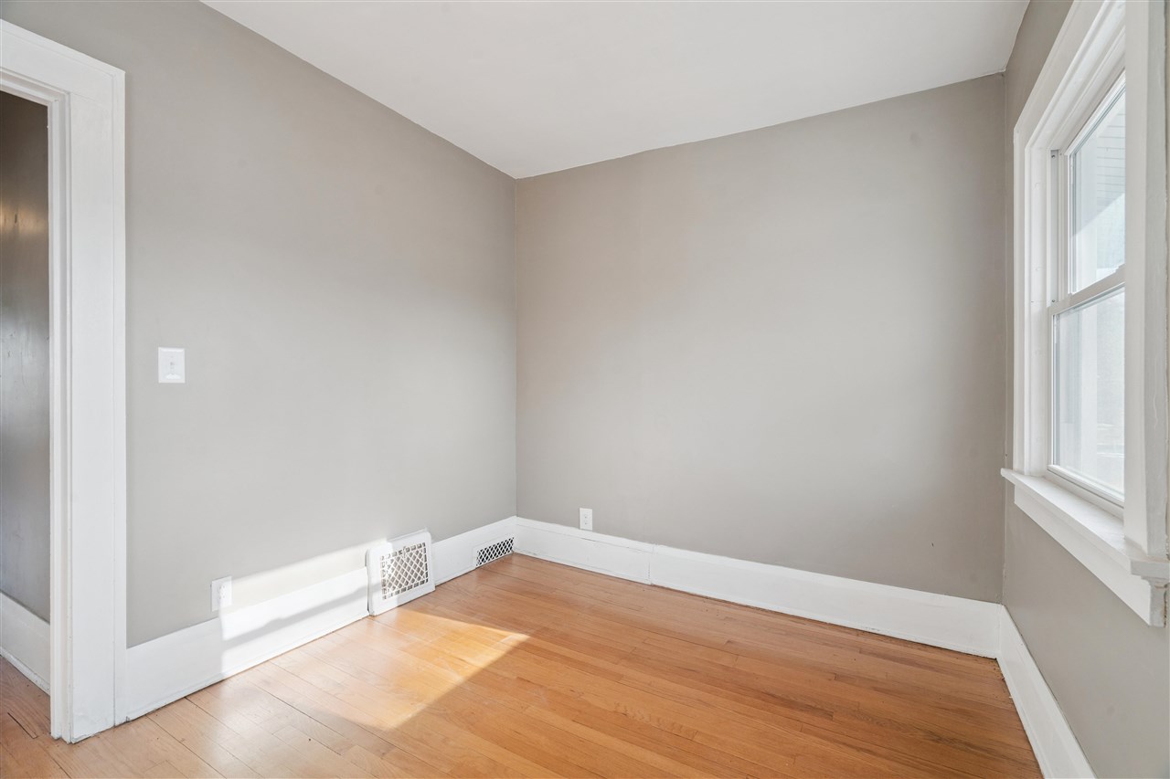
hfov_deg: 96.7
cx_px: 585
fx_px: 520
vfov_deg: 73.7
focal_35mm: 16
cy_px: 390
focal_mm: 16
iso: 400
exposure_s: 1/20
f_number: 10
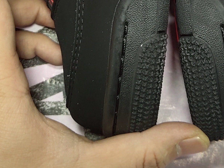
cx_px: 165
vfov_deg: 13.9
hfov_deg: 19.7
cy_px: -93
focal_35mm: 99
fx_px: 641
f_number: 1.79
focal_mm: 4.35
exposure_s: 1/967
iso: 50
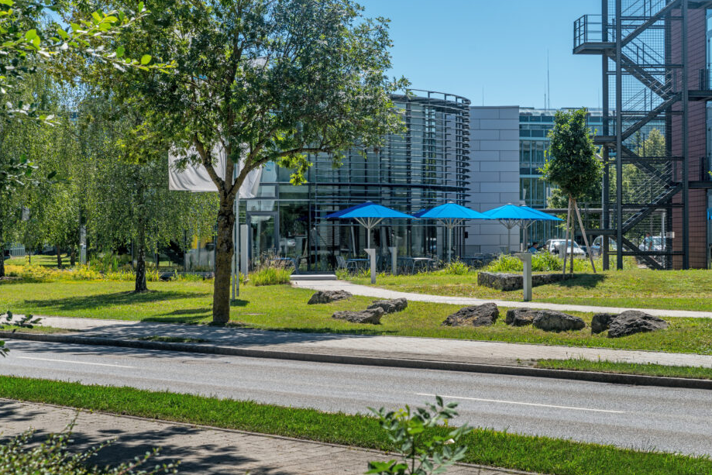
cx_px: 382
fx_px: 1543
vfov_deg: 17.5
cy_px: 234
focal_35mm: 78
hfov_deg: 26.0
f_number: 10
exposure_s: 1/125
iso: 100
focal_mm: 70
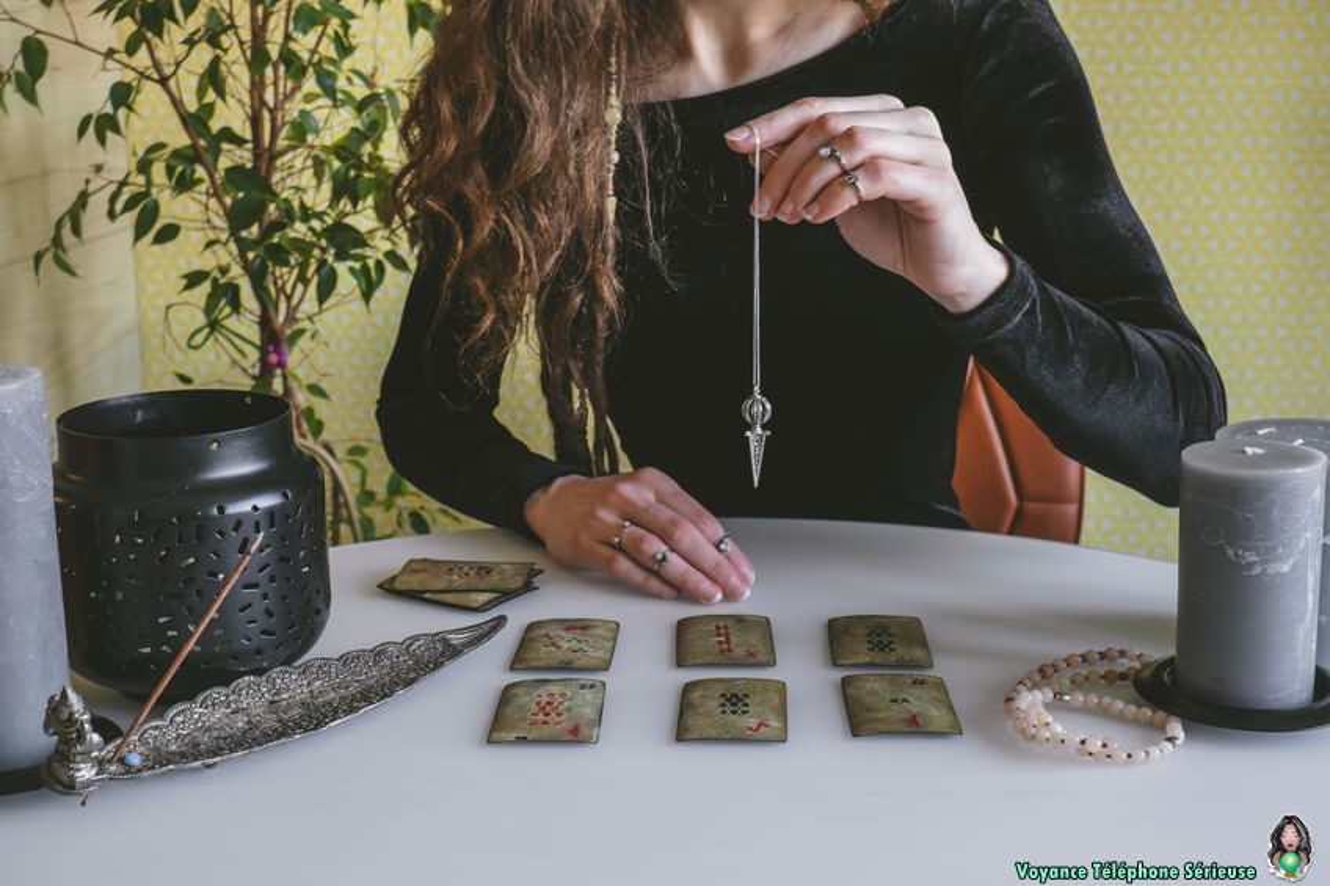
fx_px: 1773
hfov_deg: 41.1
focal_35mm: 48
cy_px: 443
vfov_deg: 28.1
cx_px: 665
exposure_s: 1/30
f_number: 6.4
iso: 800
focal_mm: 32.3
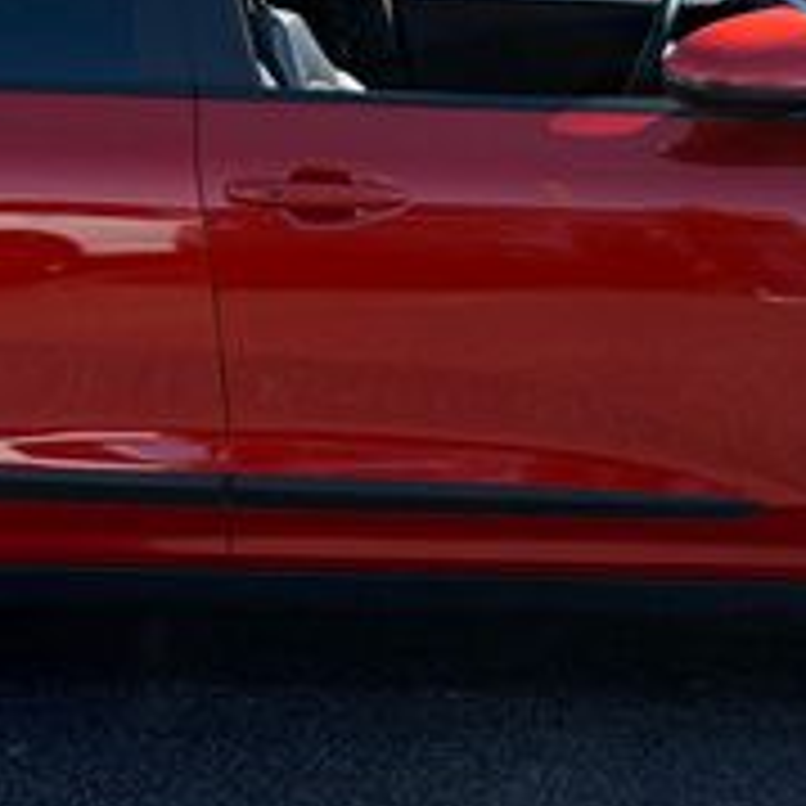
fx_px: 2002
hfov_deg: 22.8
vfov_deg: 22.7
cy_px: 338
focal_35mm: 76
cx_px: 428
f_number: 1.78
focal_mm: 6.76
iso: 100
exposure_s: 1/2703
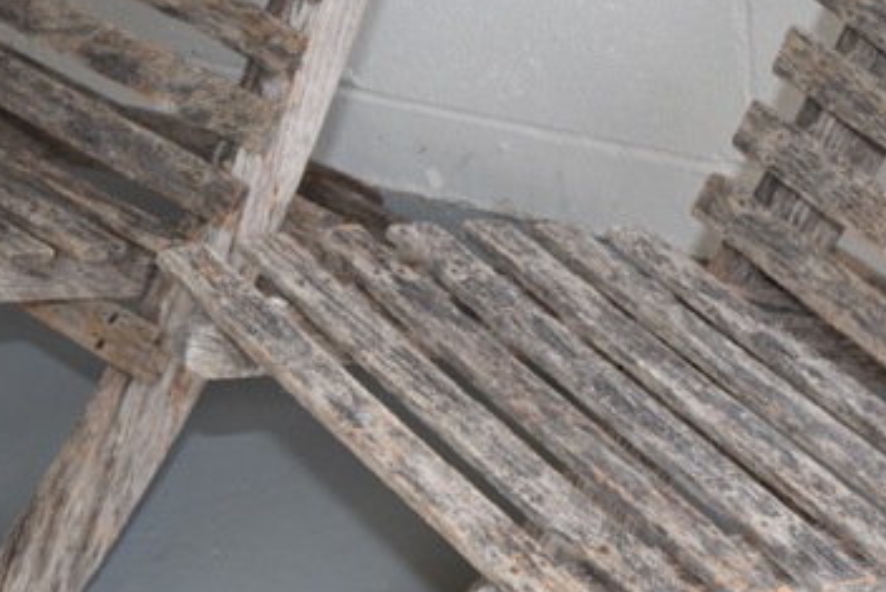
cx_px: 755
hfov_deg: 13.6
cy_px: 407
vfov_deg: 9.2
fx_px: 3691
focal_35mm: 150
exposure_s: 1/125
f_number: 5.6
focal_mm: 55
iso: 800
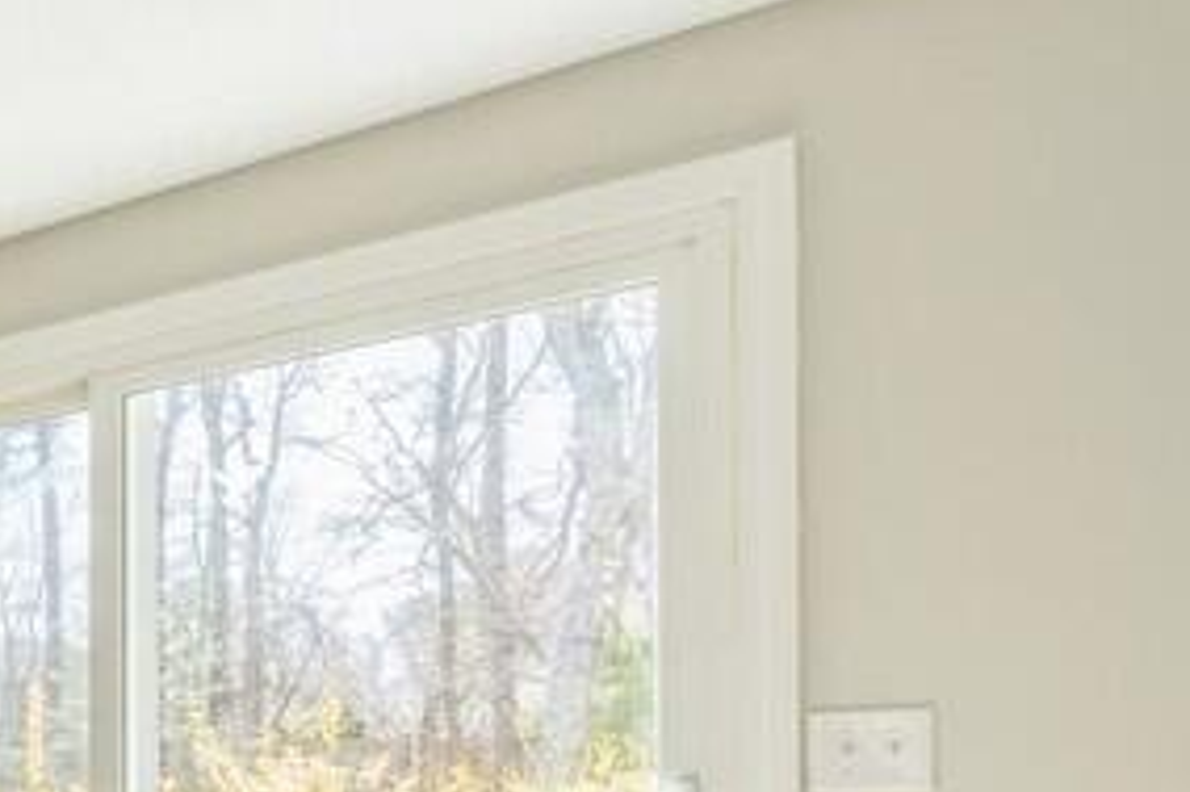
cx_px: -608
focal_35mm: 38
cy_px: 951
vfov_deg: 29.9
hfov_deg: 29.2
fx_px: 1255
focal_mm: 12
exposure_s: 1/30
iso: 200
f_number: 8
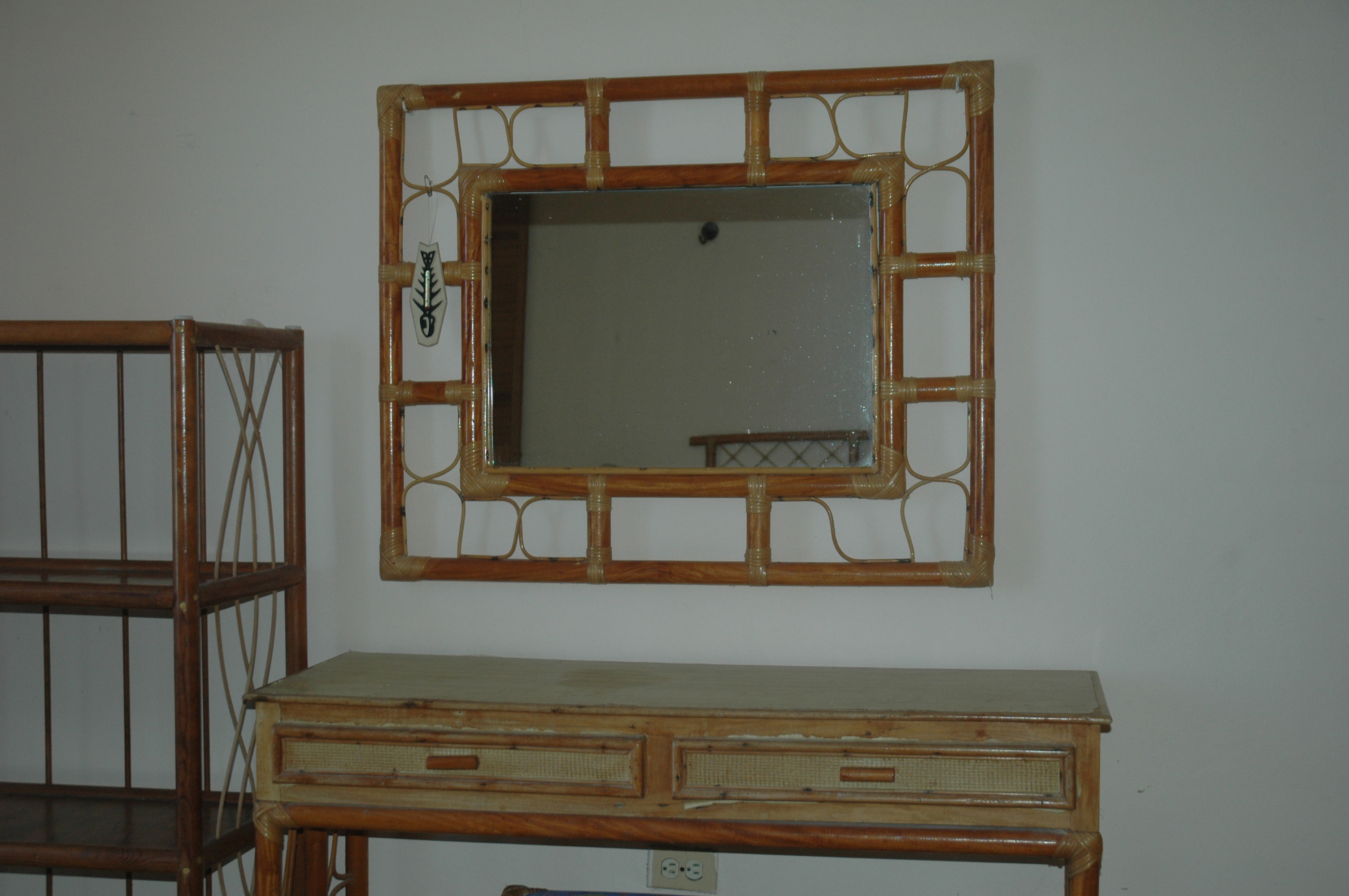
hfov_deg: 38.9
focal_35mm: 51
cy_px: 448
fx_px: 1909
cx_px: 674
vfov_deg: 26.4
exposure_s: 1/60
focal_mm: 34
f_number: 4.2
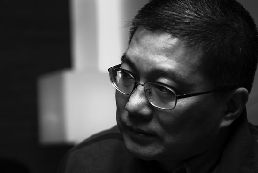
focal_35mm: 105
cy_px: 86
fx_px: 753
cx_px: 129
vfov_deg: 13.1
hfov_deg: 19.4
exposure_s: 1/100
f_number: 3.5
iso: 100
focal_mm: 70
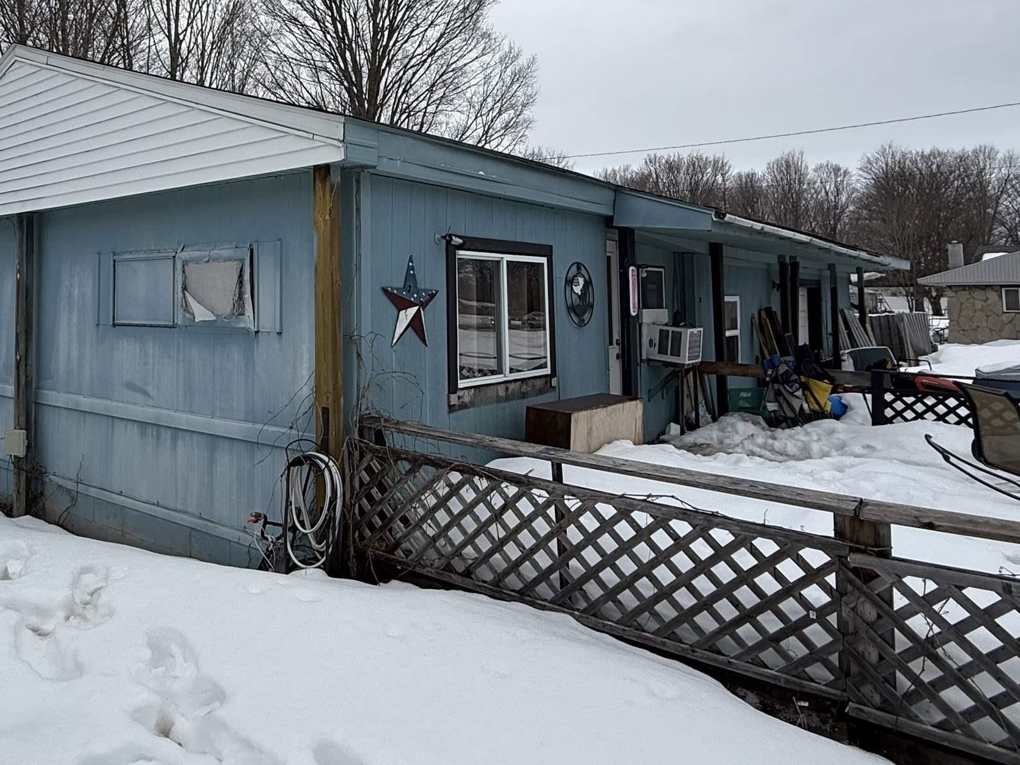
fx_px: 796
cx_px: 287
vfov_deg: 50.2
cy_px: 241
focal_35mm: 27
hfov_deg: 62.5
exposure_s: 1/914
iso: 50
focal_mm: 2.22
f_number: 2.2
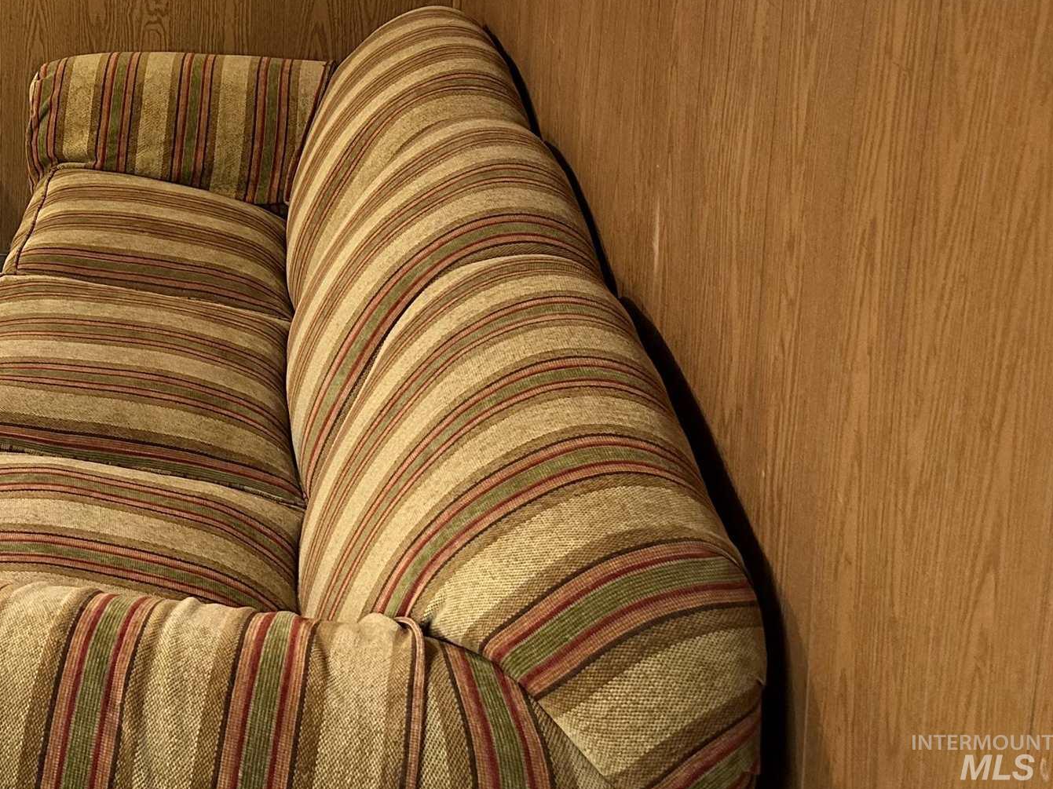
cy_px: -80
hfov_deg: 31.0
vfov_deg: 24.7
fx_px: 1673
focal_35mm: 55
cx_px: -113
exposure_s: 1/60
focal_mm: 6.86
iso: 400
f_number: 1.78
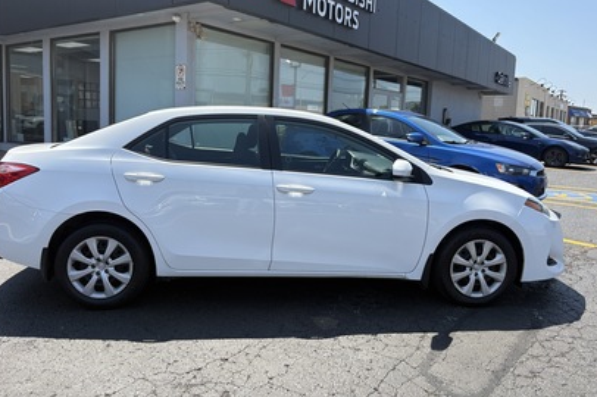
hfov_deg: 65.5
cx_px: 293
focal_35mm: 28
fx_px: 464
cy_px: 170
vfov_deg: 46.2
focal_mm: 5.96
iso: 50
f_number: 1.6
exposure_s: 1/2141
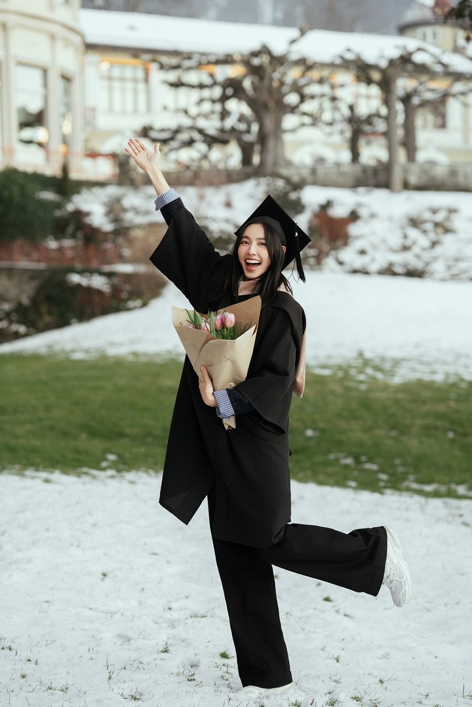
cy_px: 354
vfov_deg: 23.9
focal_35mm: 85
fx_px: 1672
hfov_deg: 16.1
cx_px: 236
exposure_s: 1/250
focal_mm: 85
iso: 320
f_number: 2.5
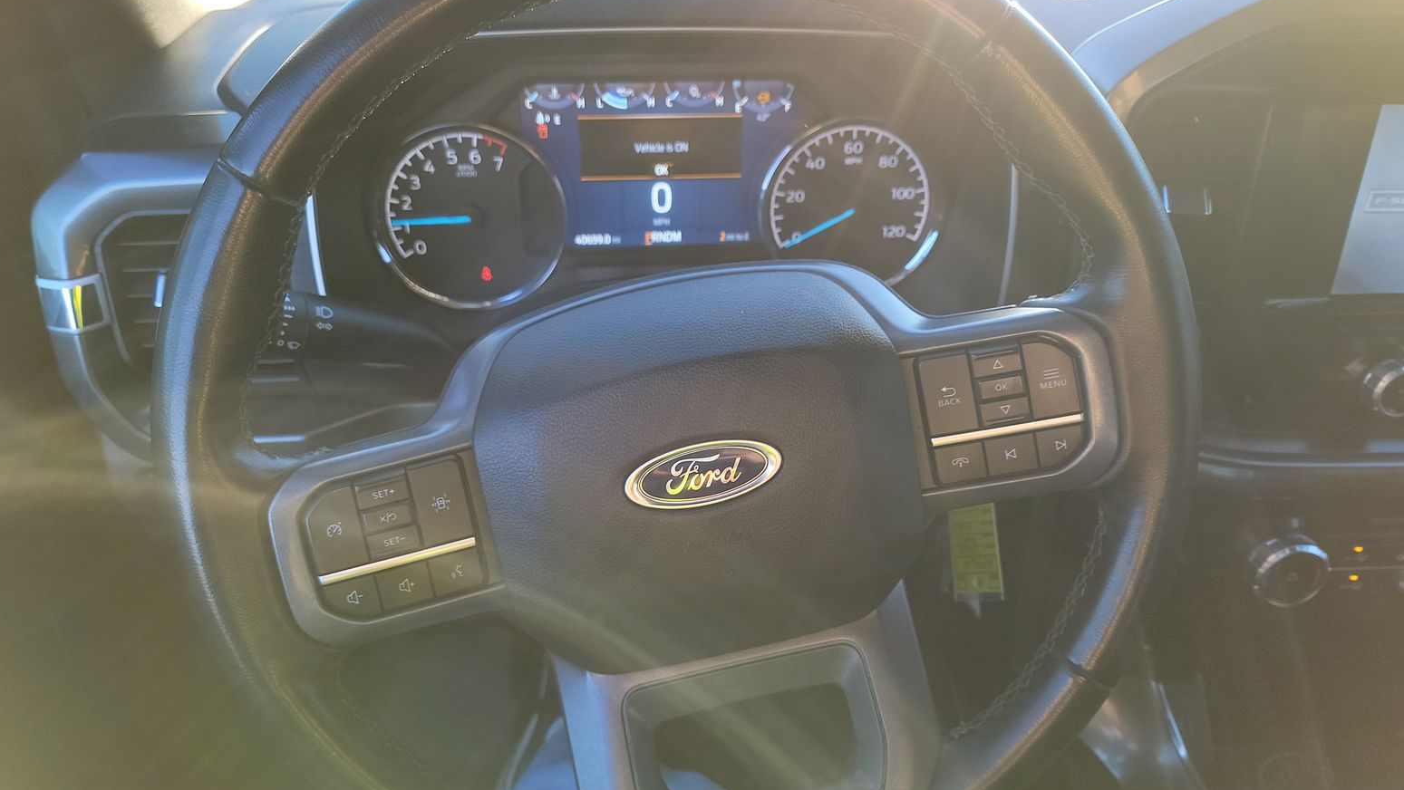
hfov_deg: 69.8
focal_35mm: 27
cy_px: 402
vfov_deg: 42.9
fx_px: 1005
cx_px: 682
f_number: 1.8
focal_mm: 6.7
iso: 61
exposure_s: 1/59
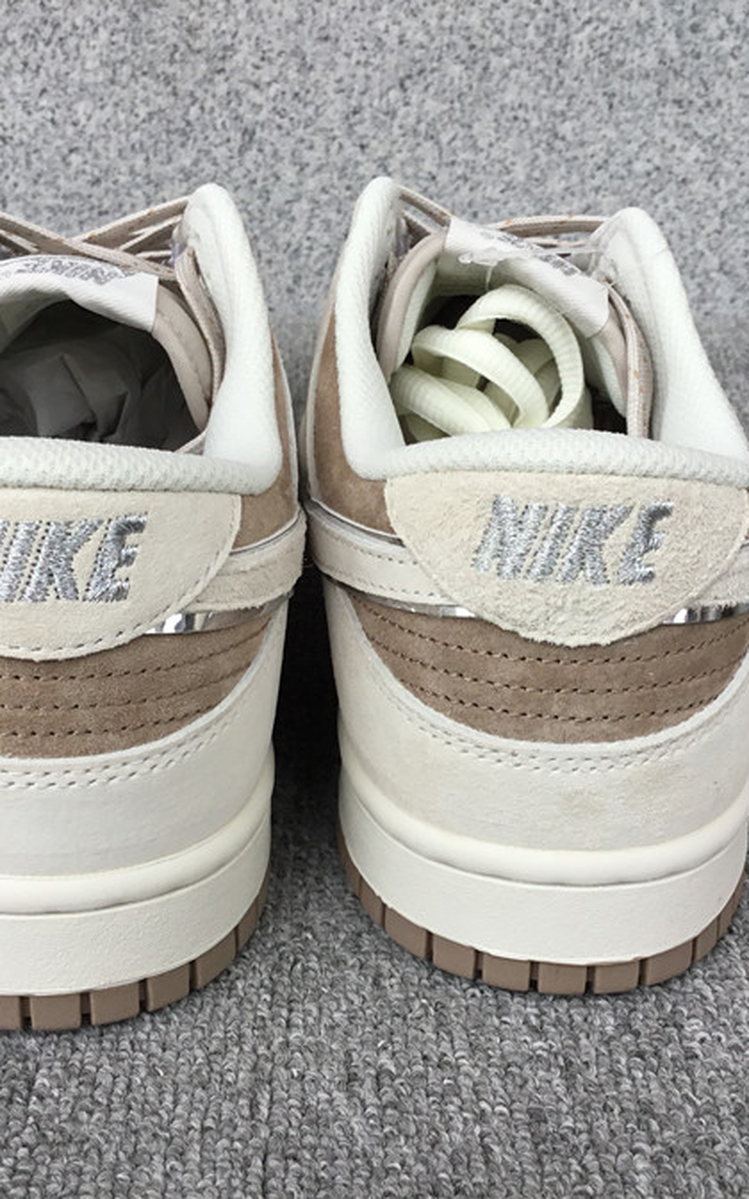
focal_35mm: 44
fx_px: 1437
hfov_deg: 29.2
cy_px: 599
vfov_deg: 45.3
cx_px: 374
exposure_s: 1/240
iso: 25
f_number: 2.4
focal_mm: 3.3
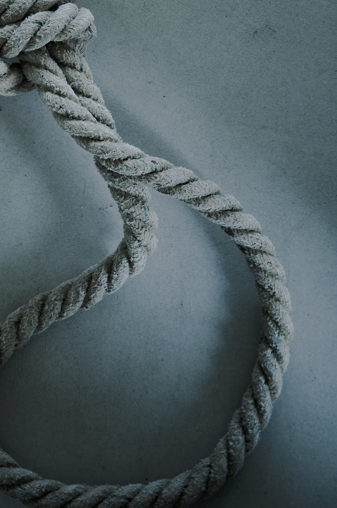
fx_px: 2860
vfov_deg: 10.1
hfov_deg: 6.7
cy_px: 59
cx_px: 18
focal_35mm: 203
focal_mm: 55
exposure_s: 1/1.43
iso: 100
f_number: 9
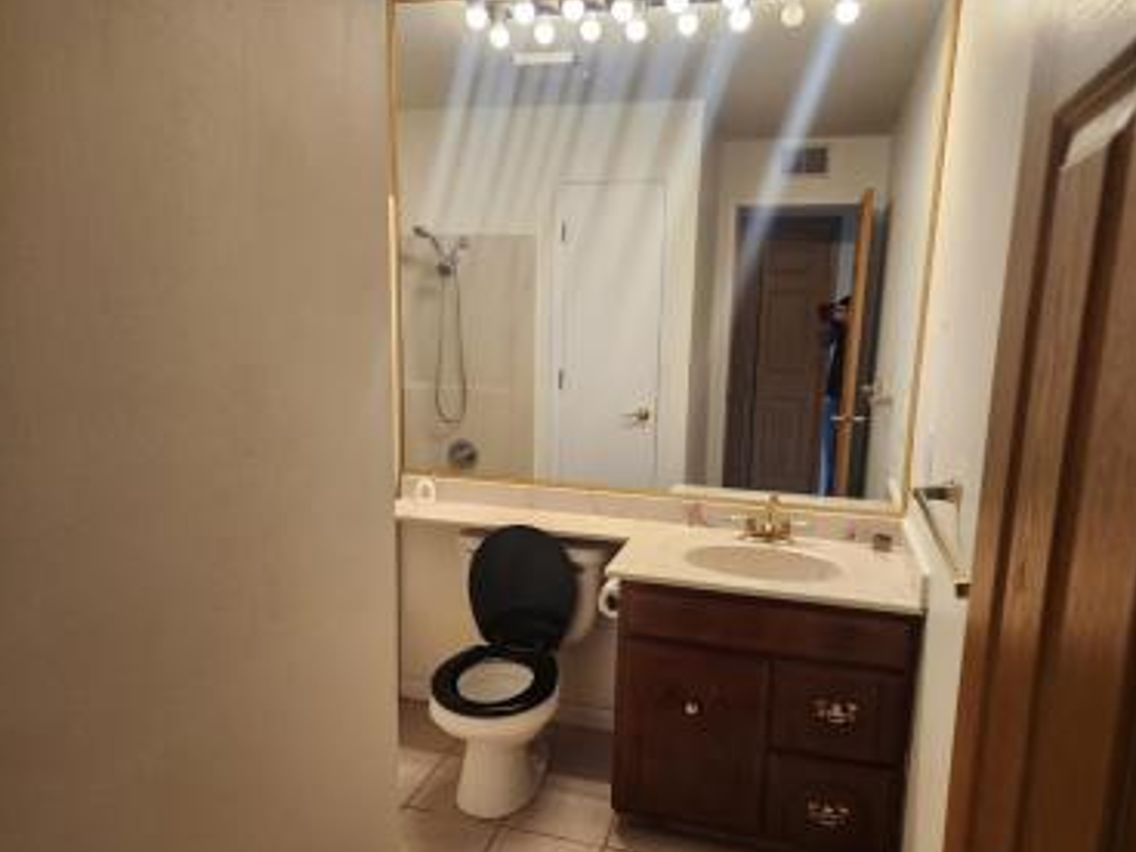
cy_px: 457
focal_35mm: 25
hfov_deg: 69.4
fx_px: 820
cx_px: 583
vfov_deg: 54.8
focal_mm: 5.4
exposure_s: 1/180
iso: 200
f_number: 1.8
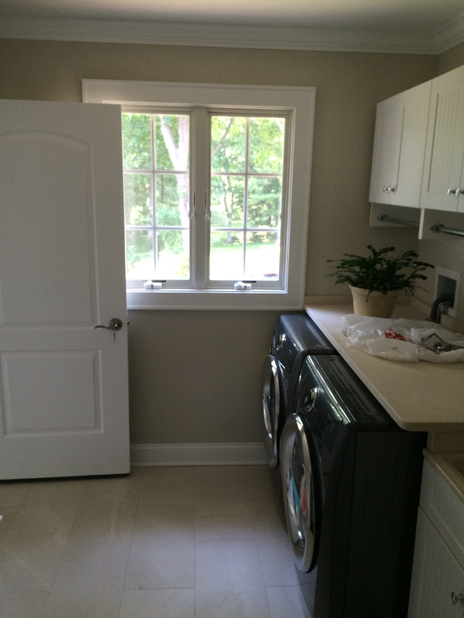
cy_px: 309
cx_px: 232
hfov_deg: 48.2
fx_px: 518
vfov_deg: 61.7
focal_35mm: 29
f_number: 2.2
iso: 50
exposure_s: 1/30
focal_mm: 4.15
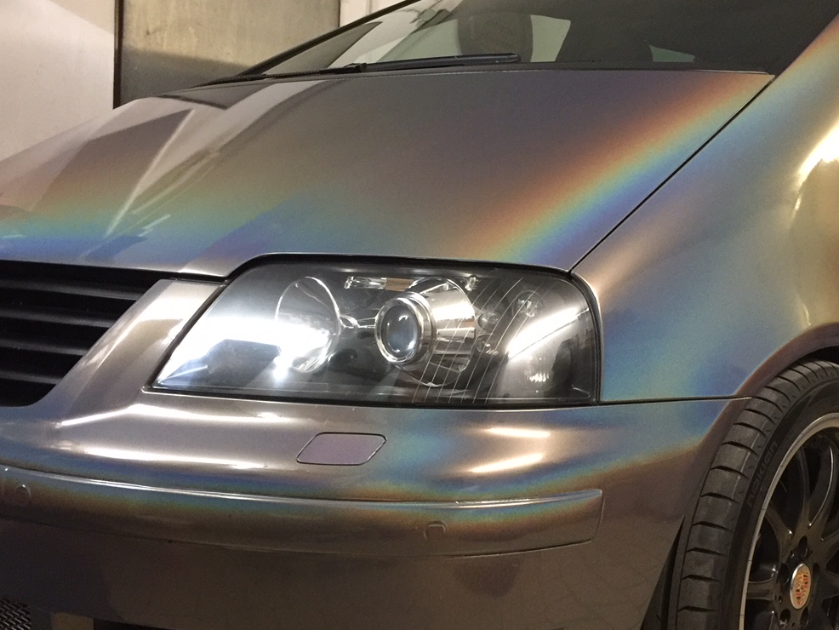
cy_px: 392
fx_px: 1164
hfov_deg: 39.3
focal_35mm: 48
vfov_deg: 30.2
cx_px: 534
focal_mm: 4.15
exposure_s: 1/8
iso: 160
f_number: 2.2
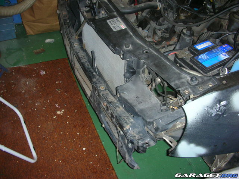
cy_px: 90
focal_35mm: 35
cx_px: 120
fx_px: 242
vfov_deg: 40.7
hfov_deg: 52.6
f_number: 3
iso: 87
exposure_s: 1/60.1
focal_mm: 5.8
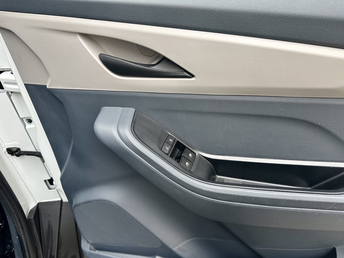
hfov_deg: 71.6
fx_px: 239
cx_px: 172
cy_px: 129
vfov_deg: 56.8
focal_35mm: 24
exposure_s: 1/121
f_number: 1.78
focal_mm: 6.86
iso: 160
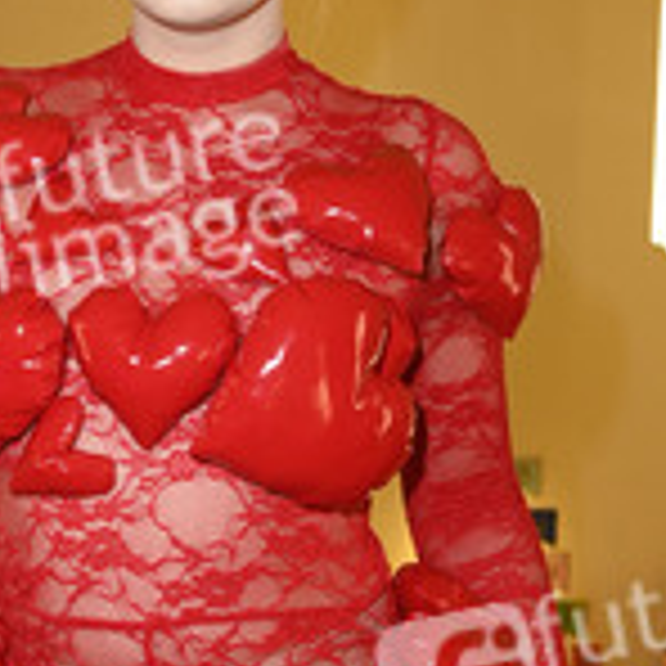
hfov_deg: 19.9
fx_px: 1894
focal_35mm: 87
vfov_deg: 19.9
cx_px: 198
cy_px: 446
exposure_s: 1/100
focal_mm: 38
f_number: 5
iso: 2500
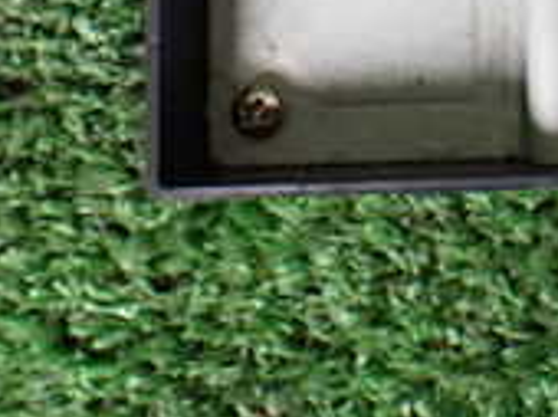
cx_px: 768
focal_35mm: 106
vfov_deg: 13.0
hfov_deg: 17.2
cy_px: -253
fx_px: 1706
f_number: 2.3
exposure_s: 1/125
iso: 640
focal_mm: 5.4
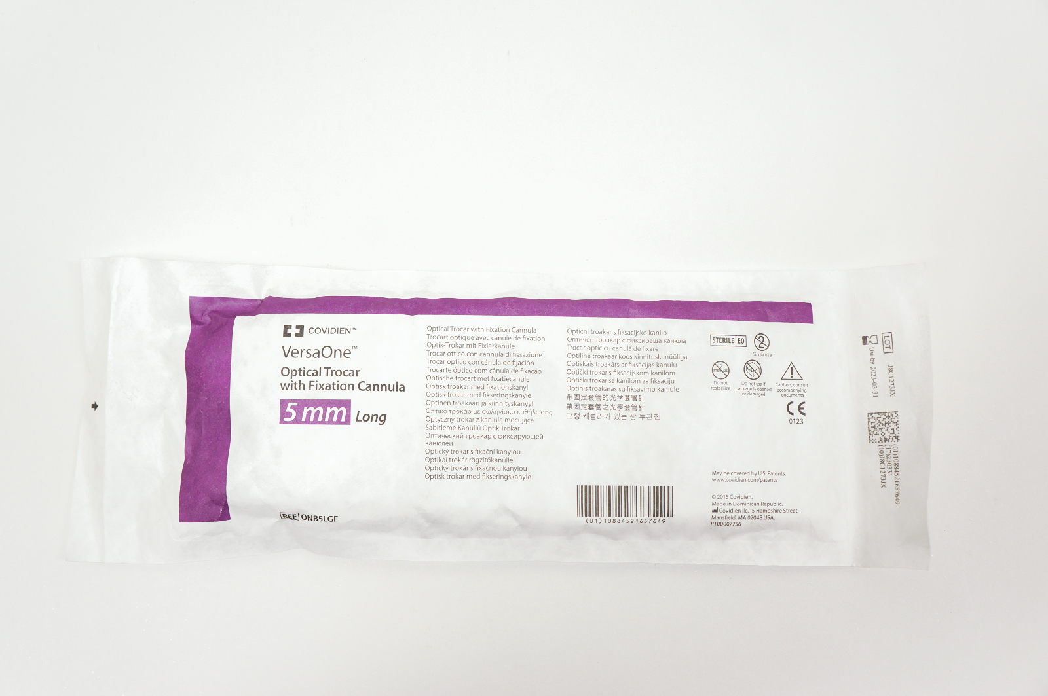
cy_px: 348
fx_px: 960
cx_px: 524
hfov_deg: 57.3
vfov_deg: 39.9
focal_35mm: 33
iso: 200
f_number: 5.6
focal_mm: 22
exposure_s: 1/100
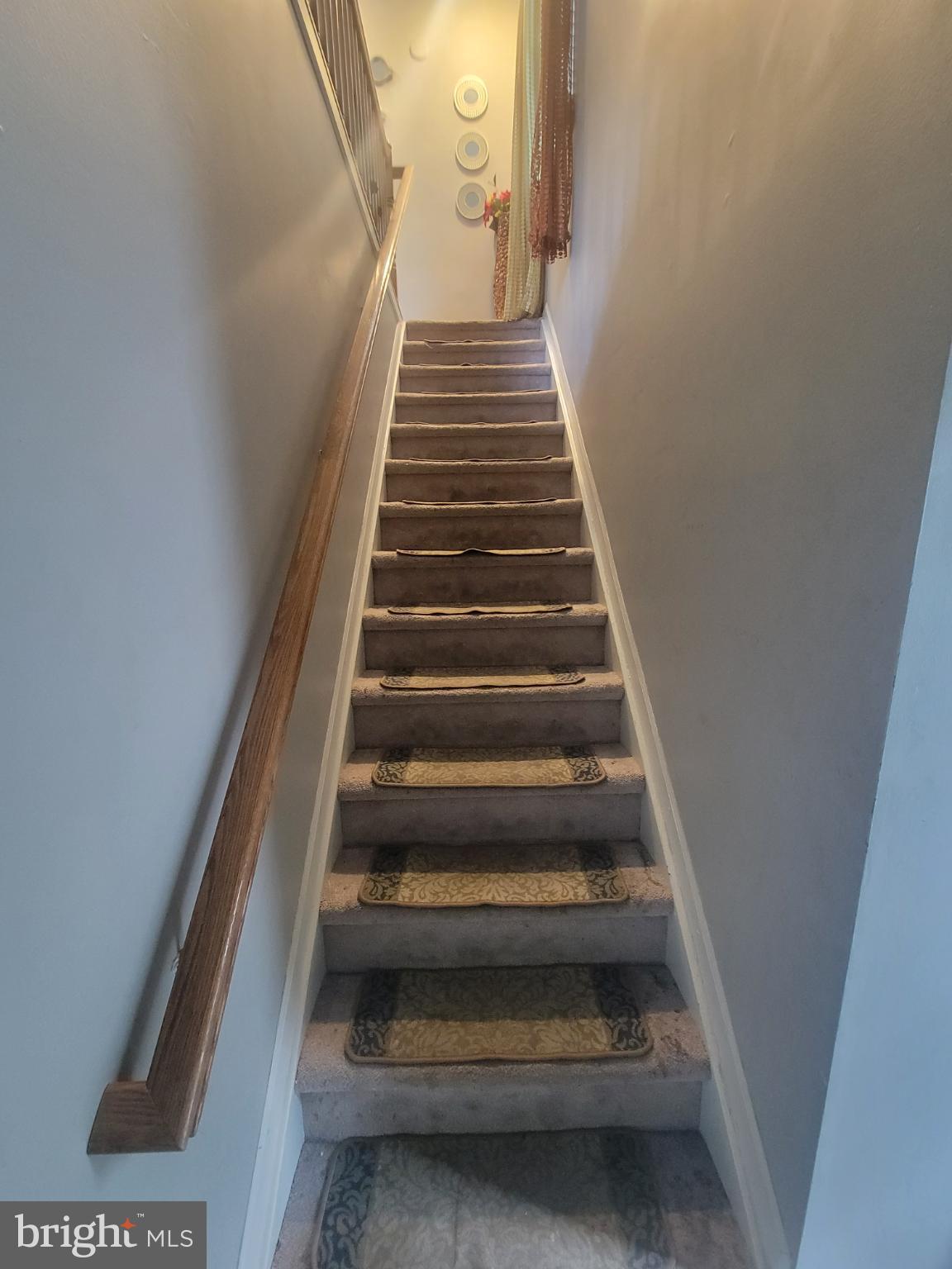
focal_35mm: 13
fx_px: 477
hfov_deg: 89.9
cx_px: 476
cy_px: 634
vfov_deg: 106.2
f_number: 2.2
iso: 800
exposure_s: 1/24
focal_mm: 2.2
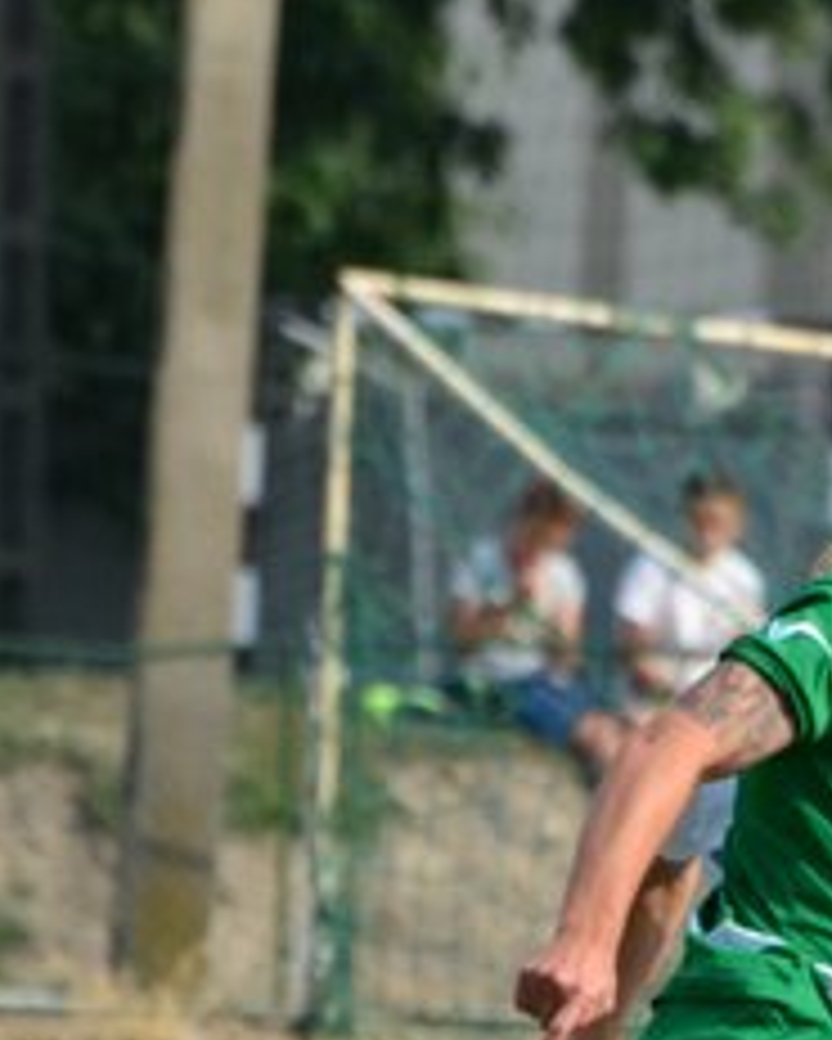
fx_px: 42110
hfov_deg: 1.1
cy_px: 1261
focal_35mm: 1369
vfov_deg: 1.4
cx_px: 1151
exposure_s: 1/2000
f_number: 5.6
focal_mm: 250
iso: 640
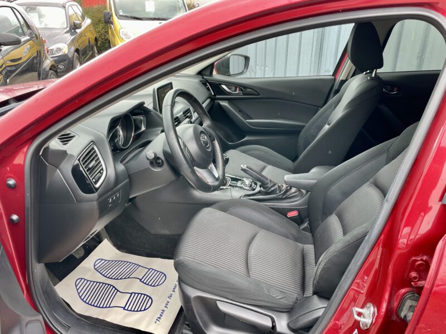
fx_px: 335
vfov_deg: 53.1
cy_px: 167
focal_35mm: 26
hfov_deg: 67.3
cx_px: 223
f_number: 1.6
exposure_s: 1/121
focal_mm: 4.2
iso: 40
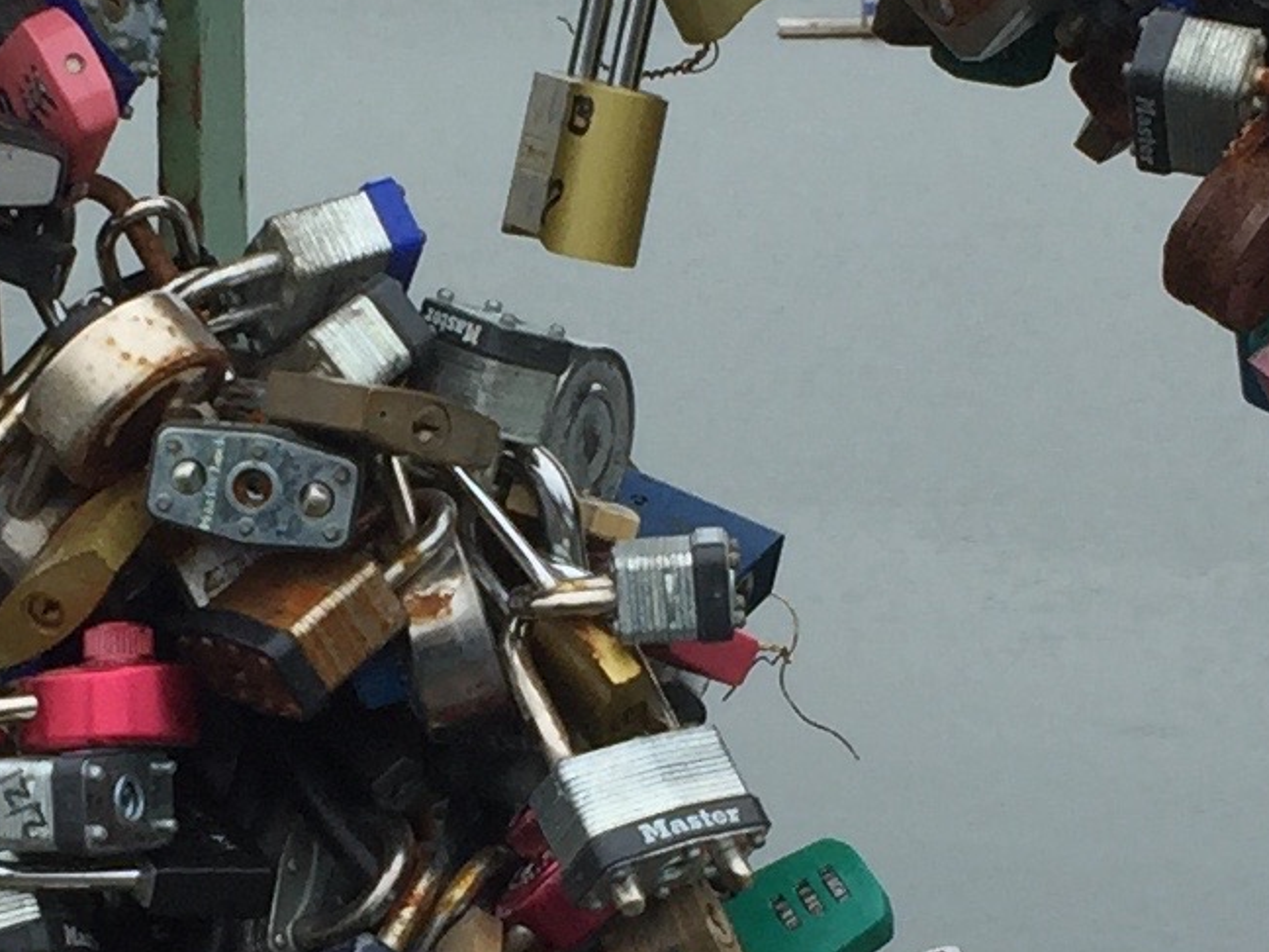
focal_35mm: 146
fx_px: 5352
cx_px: 358
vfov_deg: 10.2
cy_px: 643
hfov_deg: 13.5
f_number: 2.2
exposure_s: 1/1276
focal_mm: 4.15
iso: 32
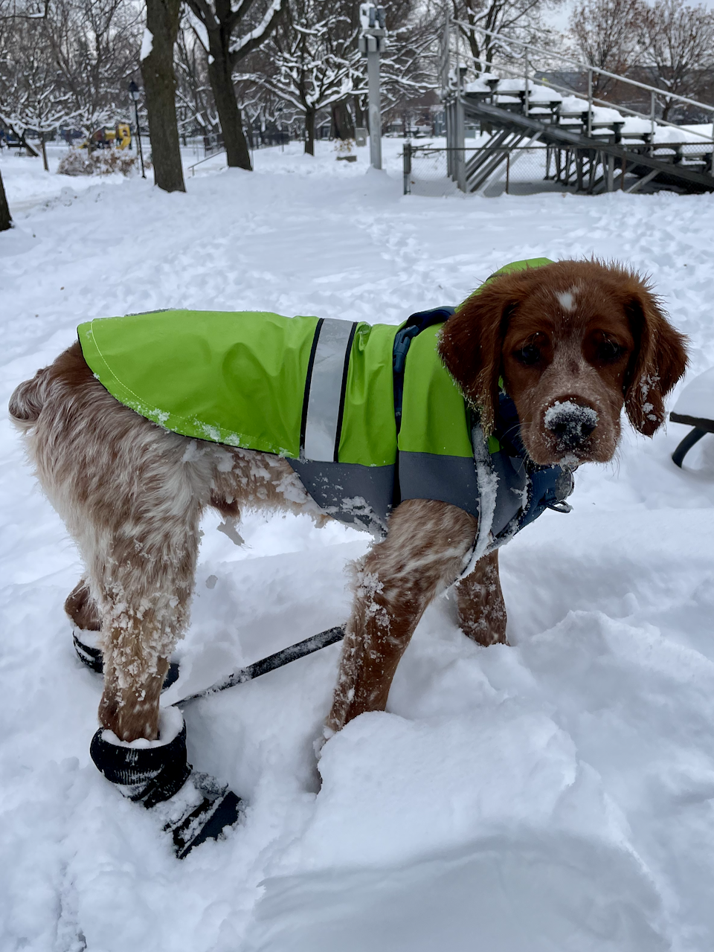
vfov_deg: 67.3
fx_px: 715
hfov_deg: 53.1
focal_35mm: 26
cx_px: 357
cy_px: 476
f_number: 1.6
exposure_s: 1/1618
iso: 32
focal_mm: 4.2
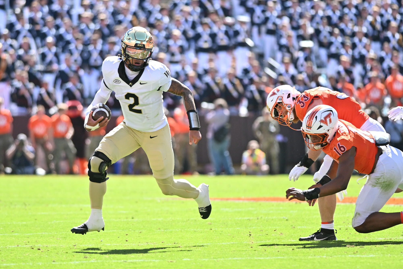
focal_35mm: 300
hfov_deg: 6.9
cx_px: 202
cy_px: 134
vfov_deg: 4.6
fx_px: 3359
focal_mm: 300
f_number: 4
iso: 800
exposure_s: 1/2500
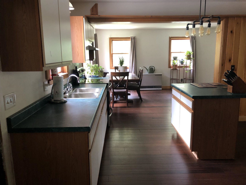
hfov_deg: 63.4
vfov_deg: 49.7
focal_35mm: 28
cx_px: 123
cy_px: 92
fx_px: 199
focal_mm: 4
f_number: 1.8
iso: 64
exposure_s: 1/15
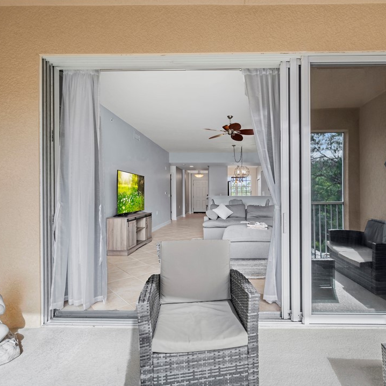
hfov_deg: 80.1
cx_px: 225
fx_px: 227
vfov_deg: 80.7
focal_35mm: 18
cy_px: 192
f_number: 8
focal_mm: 14
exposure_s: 1/125
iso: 250
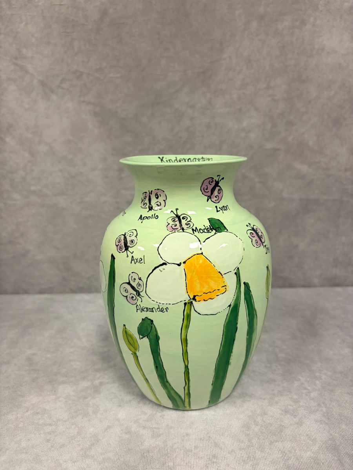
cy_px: 235
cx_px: 176
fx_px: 354
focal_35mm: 26
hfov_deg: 53.1
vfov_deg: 67.3
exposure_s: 1/60
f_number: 1.6
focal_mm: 5.96
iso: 125
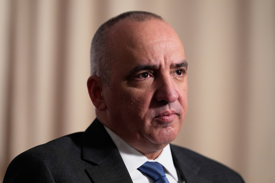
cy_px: 92
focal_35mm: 300
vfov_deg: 4.6
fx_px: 2291
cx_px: 138
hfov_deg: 6.9
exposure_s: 1/200
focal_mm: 300
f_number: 2.8
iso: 2000
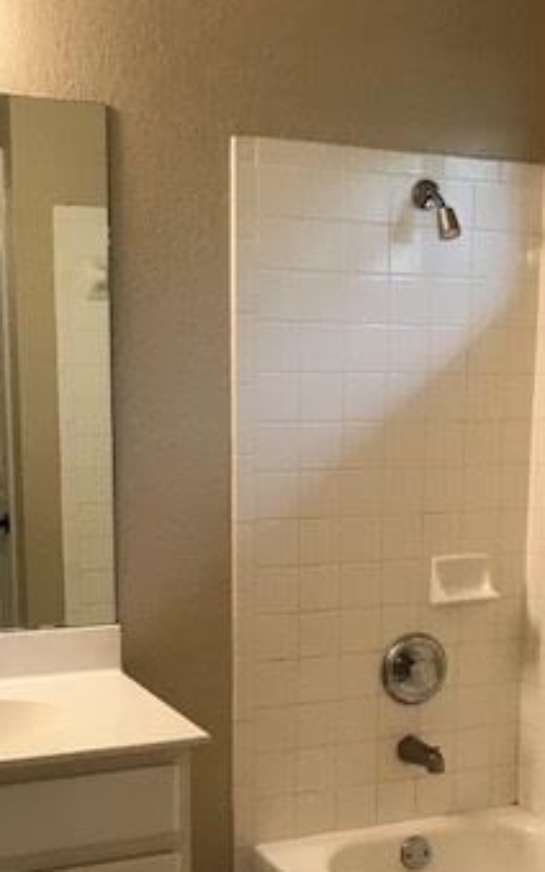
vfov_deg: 35.7
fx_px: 1330
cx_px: 321
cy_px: 620
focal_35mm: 56
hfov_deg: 23.1
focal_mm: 3.99
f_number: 1.8
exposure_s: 1/30
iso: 25
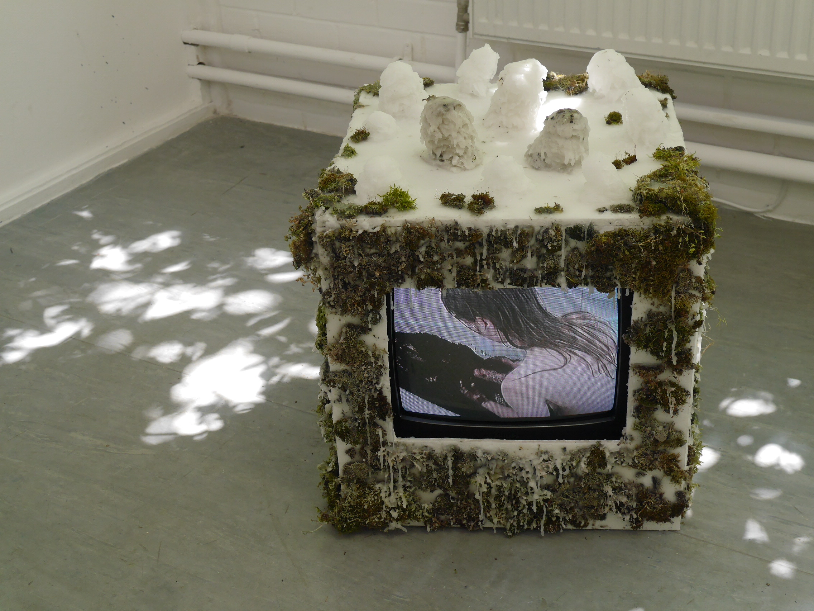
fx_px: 1176
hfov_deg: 38.2
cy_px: 306
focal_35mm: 50
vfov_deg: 29.1
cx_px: 407
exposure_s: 1/60
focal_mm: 25
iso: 400
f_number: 5.3
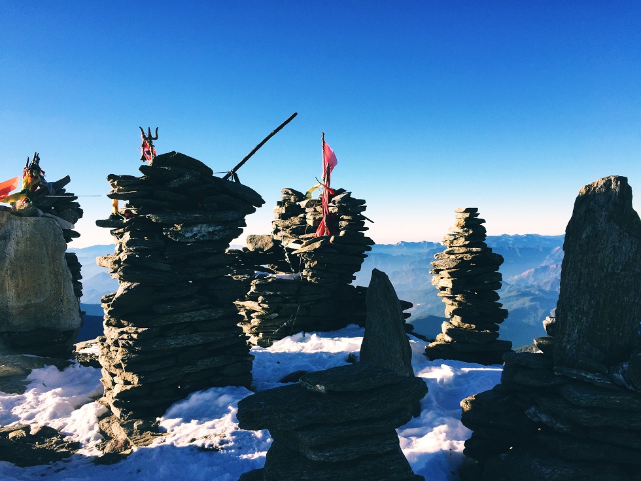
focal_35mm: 29
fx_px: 537
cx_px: 320
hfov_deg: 61.7
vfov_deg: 48.2
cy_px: 240
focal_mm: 4.15
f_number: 2.2
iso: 32
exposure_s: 1/1582
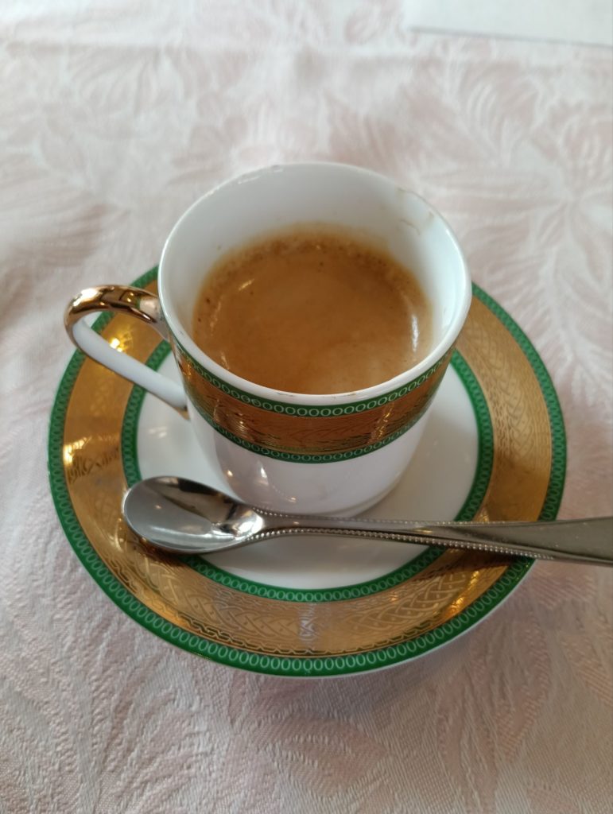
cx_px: 306
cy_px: 407
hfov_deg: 51.5
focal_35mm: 27
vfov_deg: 65.2
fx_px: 636
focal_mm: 3.98
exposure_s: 1/33.3
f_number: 1.8
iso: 160
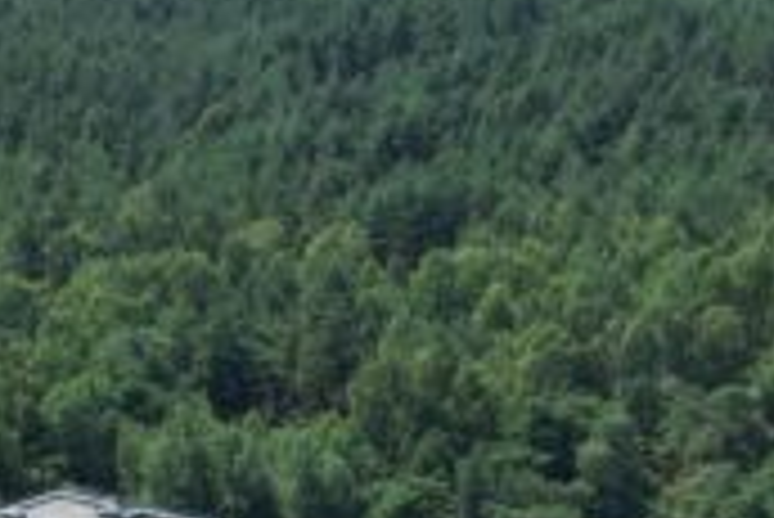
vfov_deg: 9.5
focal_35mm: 131
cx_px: 423
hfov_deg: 15.6
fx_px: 2819
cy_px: 1178
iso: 100
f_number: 2.8
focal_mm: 8.38
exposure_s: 1/1250
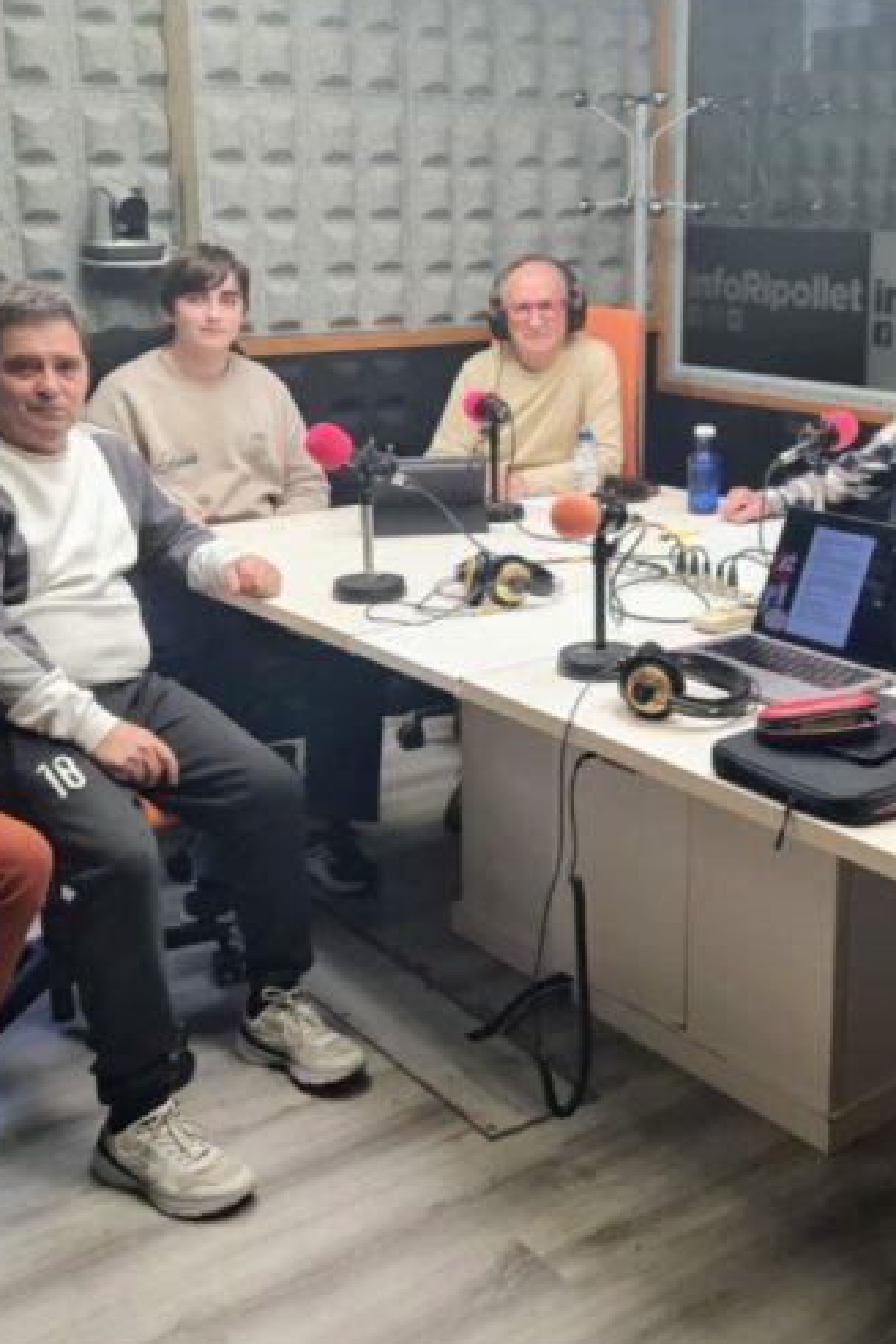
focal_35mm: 44
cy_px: 563
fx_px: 1643
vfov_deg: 44.3
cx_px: 617
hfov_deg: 30.2
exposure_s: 1/100
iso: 100
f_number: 1.8
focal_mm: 5.4
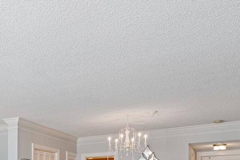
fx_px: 316
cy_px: 188
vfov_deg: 25.7
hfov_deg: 34.8
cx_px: -34
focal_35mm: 47
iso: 250
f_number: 8
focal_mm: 16.5
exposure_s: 1/4
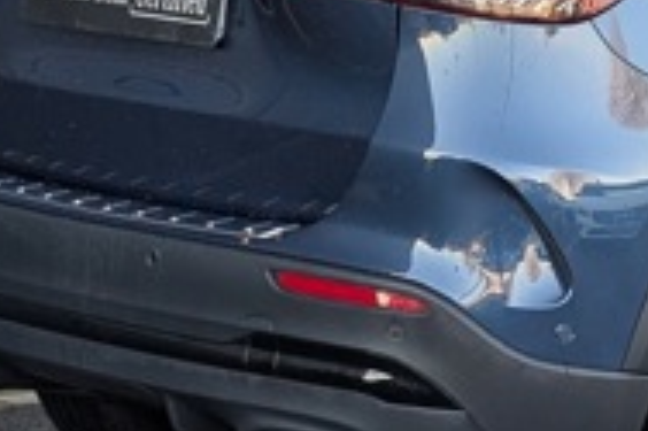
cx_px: 1106
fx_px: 3903
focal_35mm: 217
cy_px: 52
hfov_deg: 9.1
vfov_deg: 6.3
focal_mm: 6.9
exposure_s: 1/122
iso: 42
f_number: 1.68
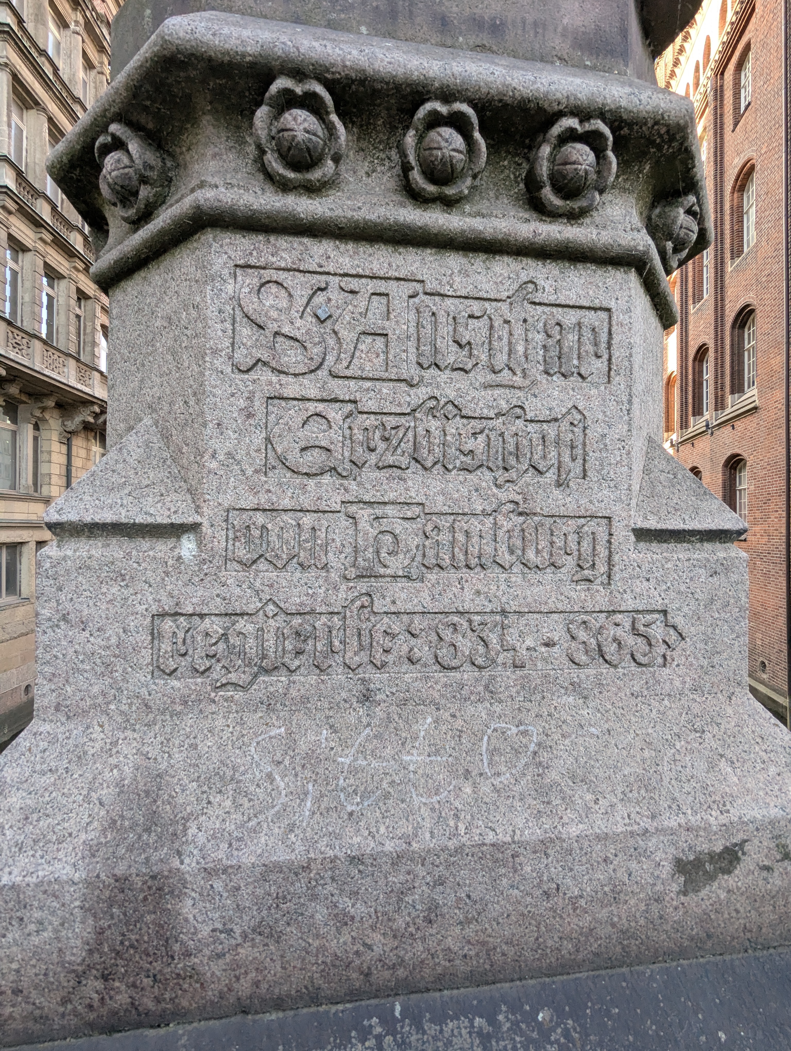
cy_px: 526
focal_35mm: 16
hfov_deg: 78.2
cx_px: 396
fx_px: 486
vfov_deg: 94.4
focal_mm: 2.35
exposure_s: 1/263
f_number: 2.2
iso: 204
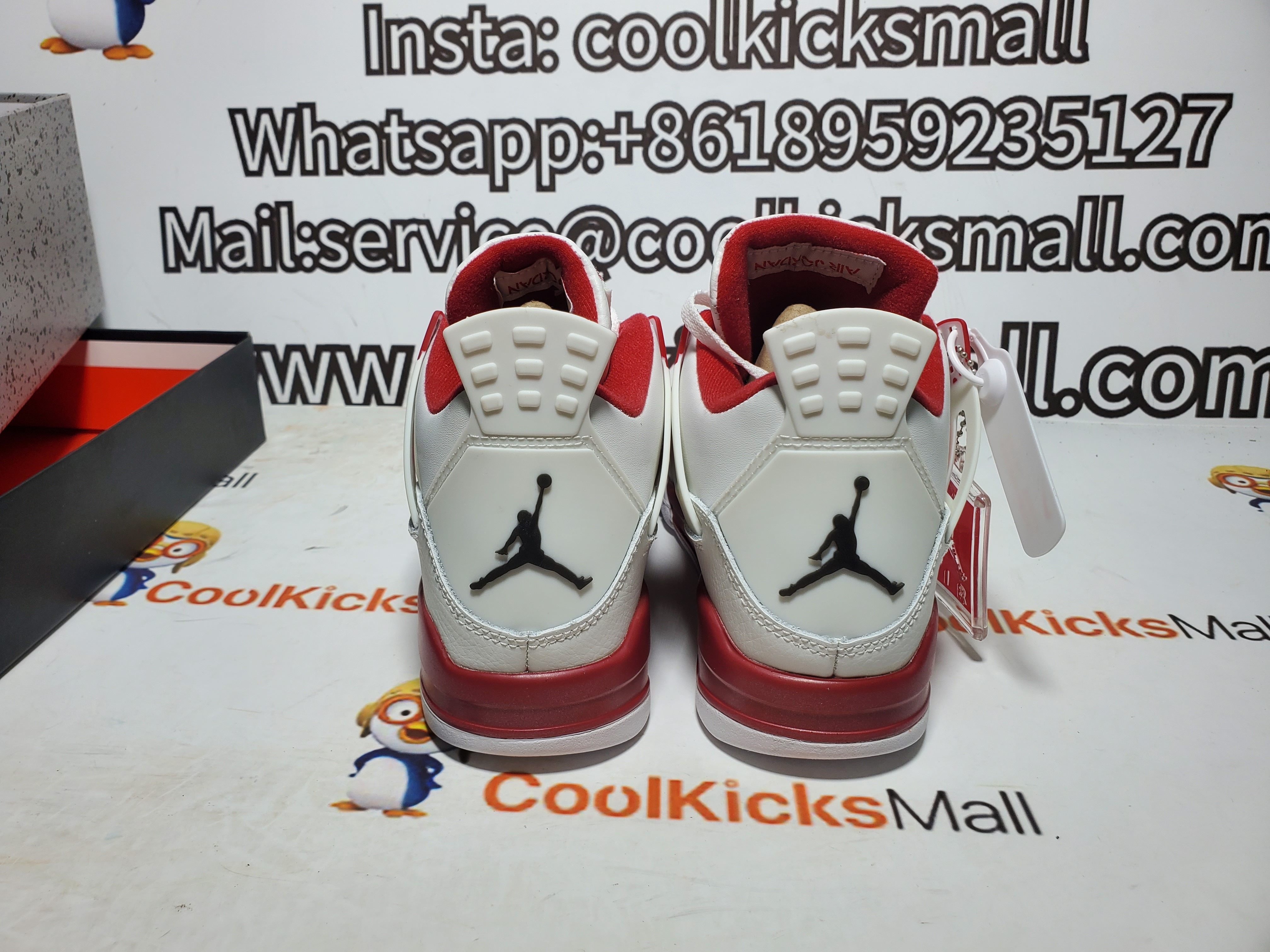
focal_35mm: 26
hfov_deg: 67.3
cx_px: 635
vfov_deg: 53.1
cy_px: 476
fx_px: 954
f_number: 2.4
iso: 50
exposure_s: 1/286
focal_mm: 4.3
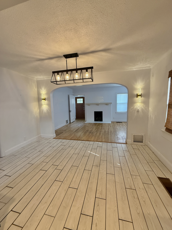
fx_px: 93
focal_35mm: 14
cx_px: 86
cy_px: 115
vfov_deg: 102.1
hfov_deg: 85.7
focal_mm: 2.22
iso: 250
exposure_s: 1/120
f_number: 2.2
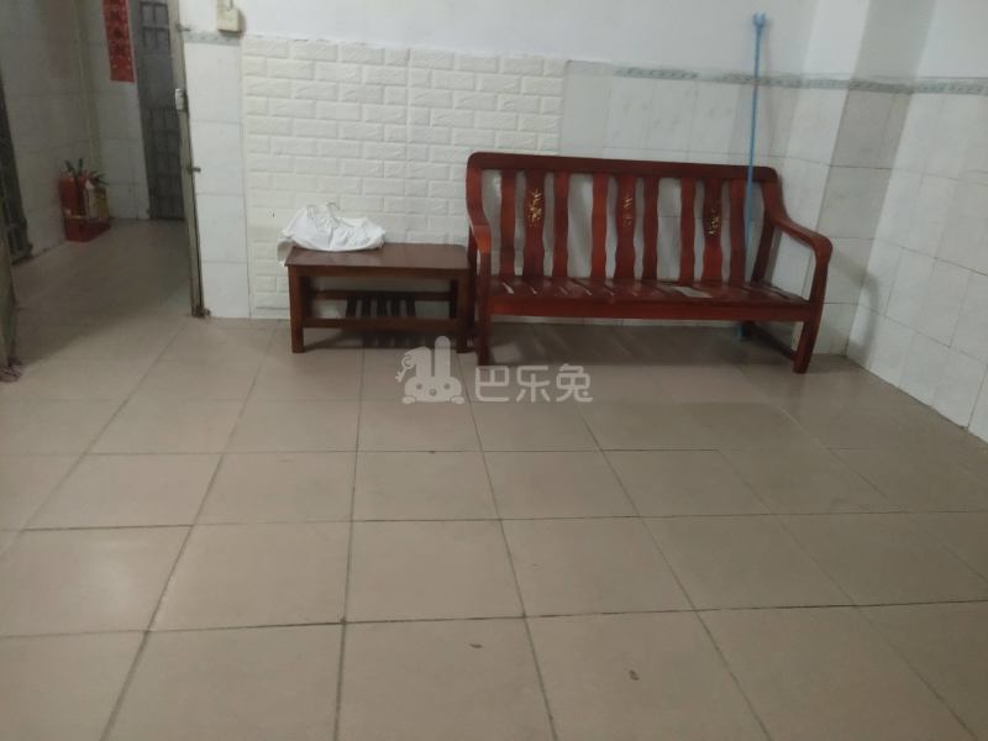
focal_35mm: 30
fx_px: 856
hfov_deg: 60.0
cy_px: 370
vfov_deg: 46.8
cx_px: 494
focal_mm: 4.35
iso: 357
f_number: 1.79
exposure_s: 1/33
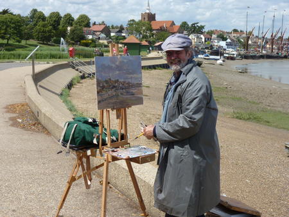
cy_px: 108
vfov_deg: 24.0
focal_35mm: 61
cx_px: 144
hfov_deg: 31.7
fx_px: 510
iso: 100
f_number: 4.5
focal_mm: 10.9
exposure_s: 1/500
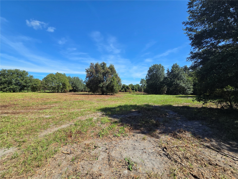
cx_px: 119
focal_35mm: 13
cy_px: 90
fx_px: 89
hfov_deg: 106.2
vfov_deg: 89.9
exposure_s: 1/1723
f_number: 2.2
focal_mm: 2.2
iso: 50
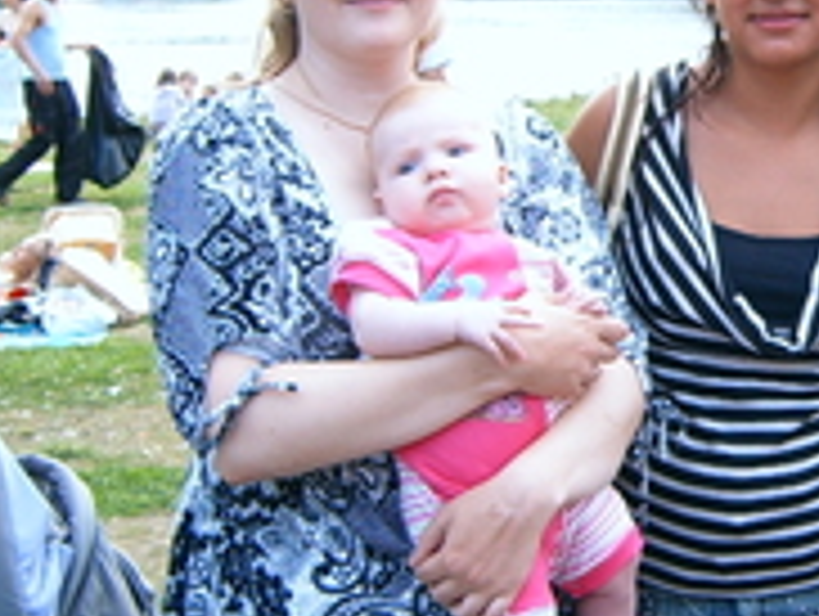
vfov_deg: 15.8
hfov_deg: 19.9
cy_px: 328
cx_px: 918
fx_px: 2227
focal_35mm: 94
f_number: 2.8
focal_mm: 5.8
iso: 63
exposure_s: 1/60
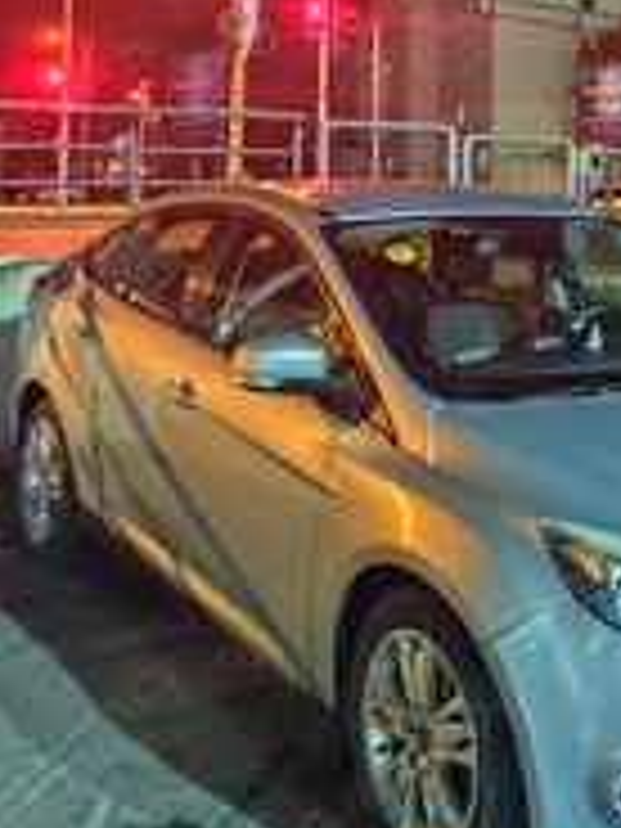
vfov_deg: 36.4
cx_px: 598
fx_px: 1196
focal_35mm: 50
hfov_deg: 27.7
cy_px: 122
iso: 6400
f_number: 1.65
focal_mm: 6.19
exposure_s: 1/14.3
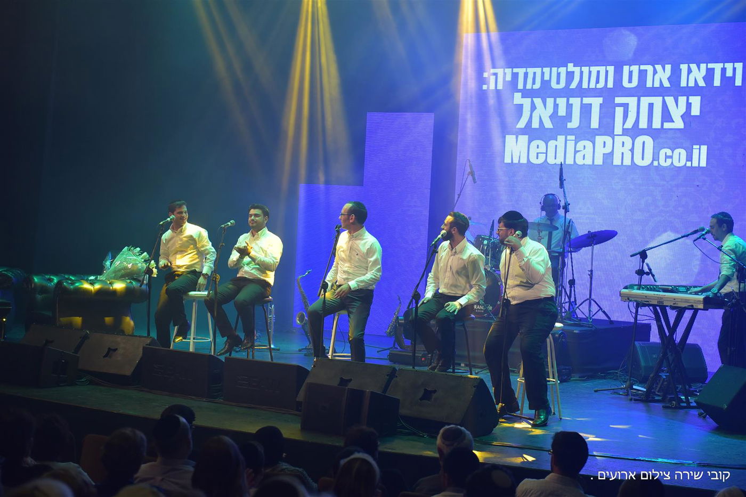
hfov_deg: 28.8
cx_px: 373
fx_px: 1450
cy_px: 248
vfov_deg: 19.5
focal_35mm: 70
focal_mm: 70
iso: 640
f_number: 3.5
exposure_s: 1/100
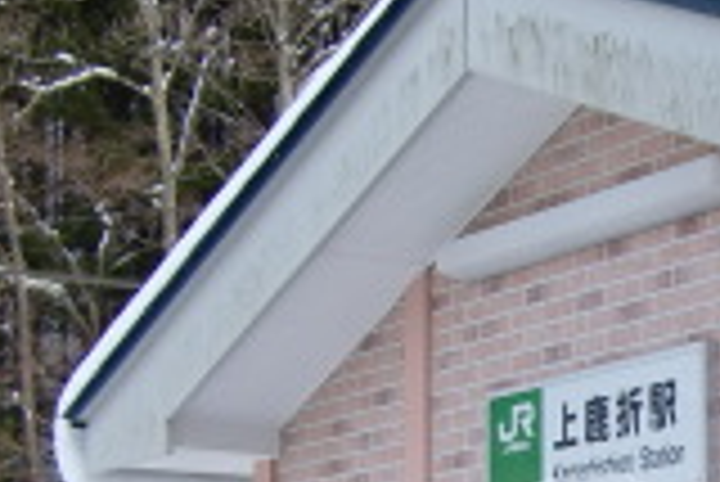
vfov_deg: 9.8
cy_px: 712
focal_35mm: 137
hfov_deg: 14.5
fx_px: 2742
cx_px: 873
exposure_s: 1/200
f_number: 2.7
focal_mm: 5.8
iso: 64
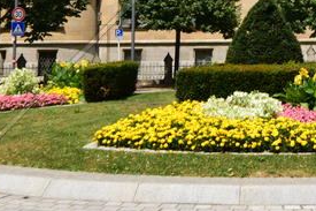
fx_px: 833
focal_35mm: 95
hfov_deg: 21.2
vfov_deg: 13.5
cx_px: 248
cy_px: -115
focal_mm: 20
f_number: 9
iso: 100
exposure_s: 1/320
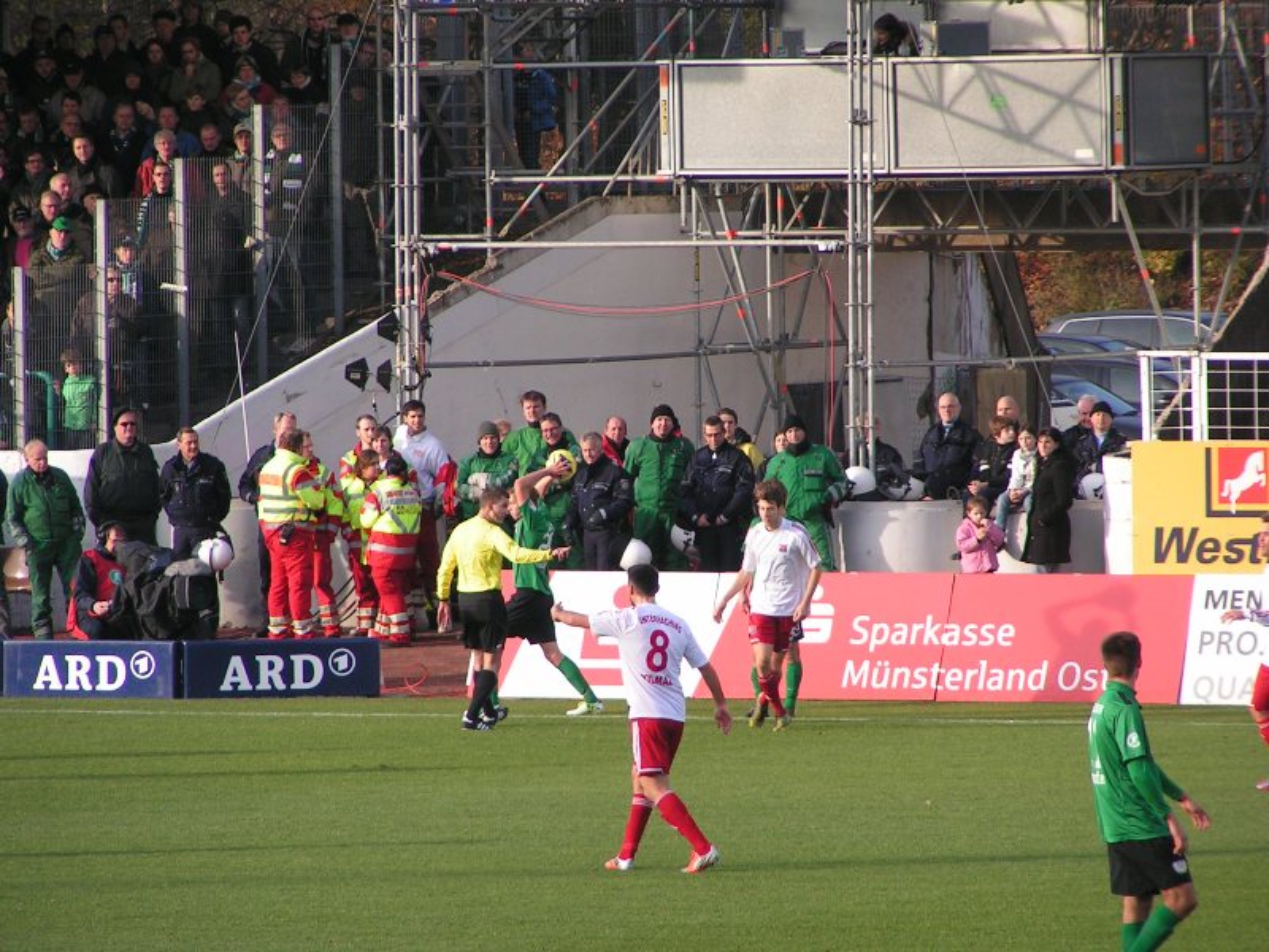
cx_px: 634
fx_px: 13014
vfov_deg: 4.2
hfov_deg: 5.6
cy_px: 476
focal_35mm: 355
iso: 50
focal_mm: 54.2
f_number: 3.5
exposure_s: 1/320
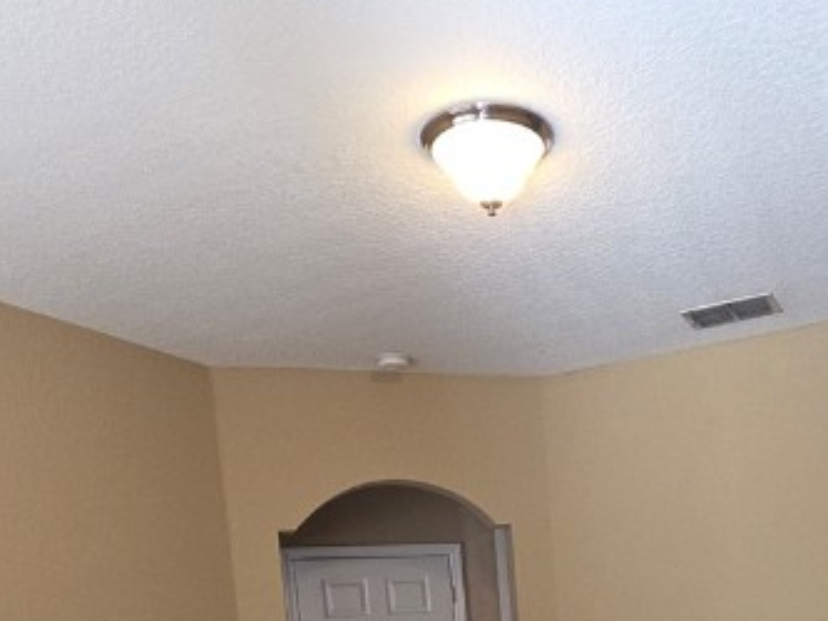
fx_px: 957
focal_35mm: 40
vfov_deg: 30.3
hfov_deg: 45.8
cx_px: 574
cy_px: 758
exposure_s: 1/60
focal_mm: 2.2
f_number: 1.9
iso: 125
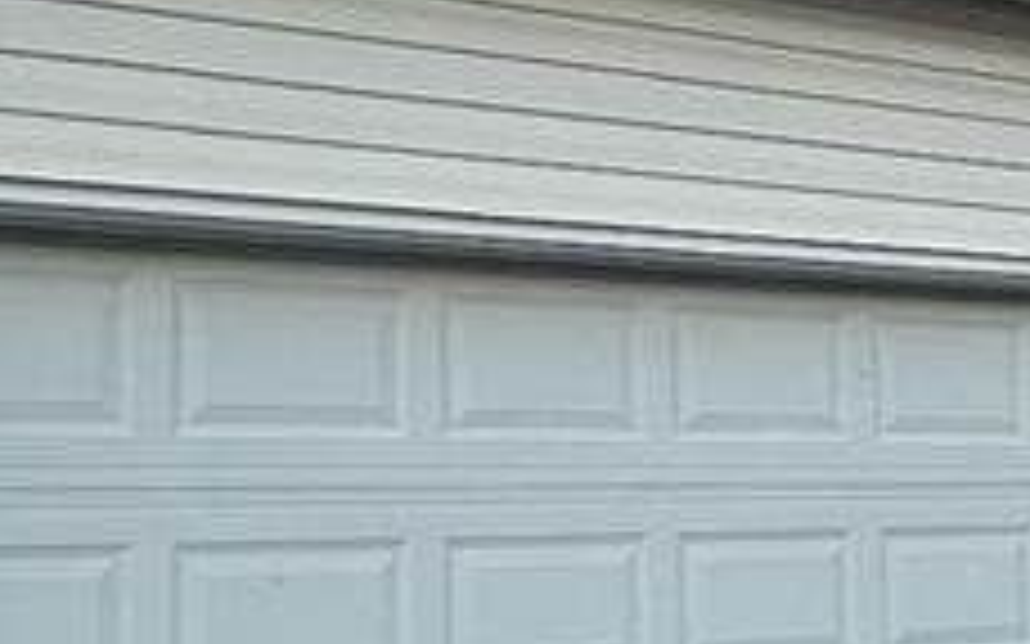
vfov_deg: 15.7
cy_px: 293
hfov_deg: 24.1
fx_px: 2329
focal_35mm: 83
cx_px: 967
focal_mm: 2.22
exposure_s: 1/312
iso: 50
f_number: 2.2
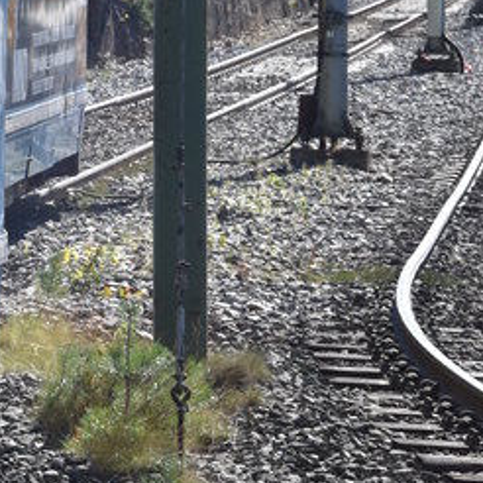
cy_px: -8
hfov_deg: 5.8
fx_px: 4720
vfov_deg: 5.8
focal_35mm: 299
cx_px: -240
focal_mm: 48
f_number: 8
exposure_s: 1/500
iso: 320
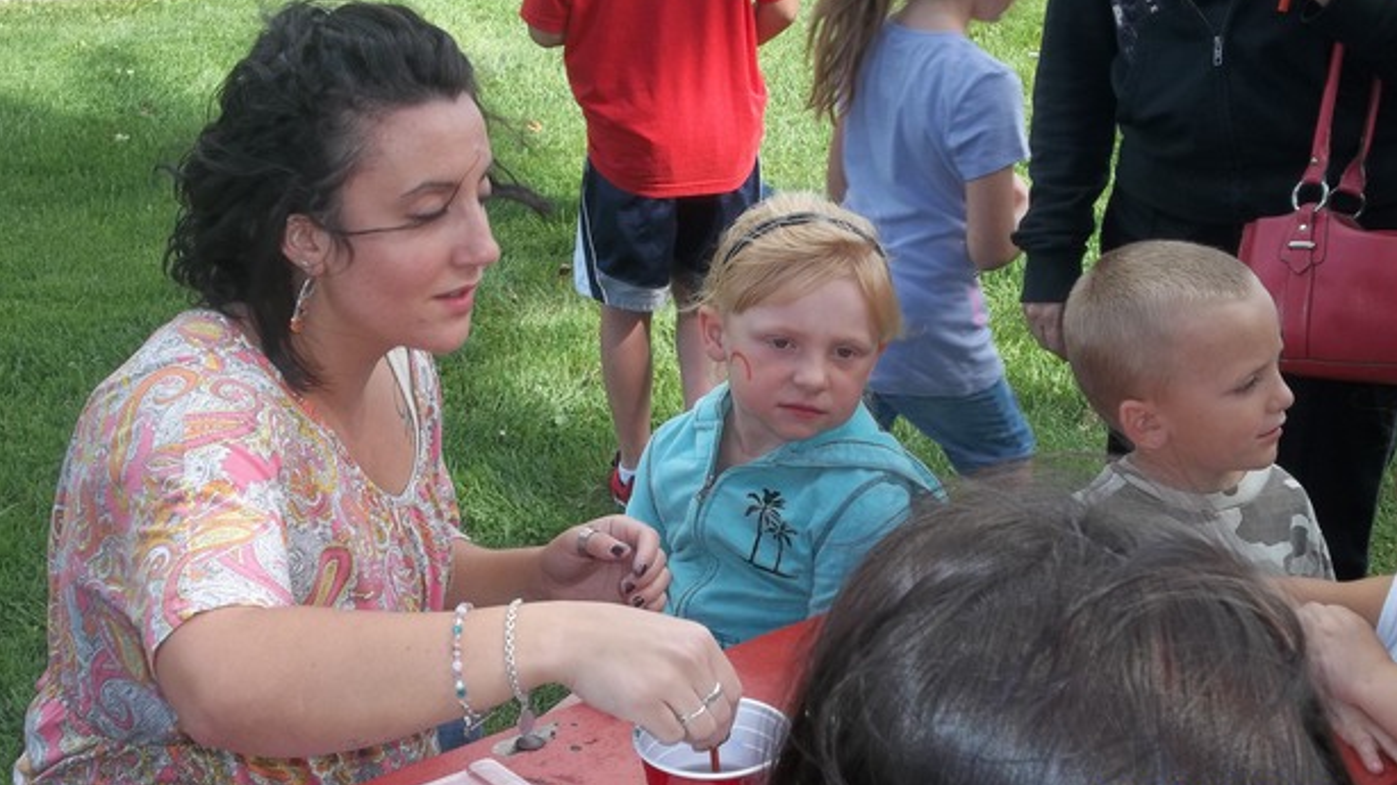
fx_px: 2185
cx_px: 687
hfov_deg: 35.5
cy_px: 405
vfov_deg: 20.4
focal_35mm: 59
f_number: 5
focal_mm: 9.3
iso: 80
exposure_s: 1/160
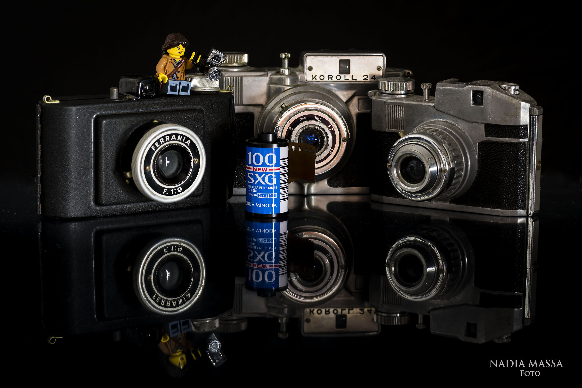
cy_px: 194
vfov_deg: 15.2
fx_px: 1455
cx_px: 291
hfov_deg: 22.6
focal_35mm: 90
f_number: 13
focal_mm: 90
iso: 100
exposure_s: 2
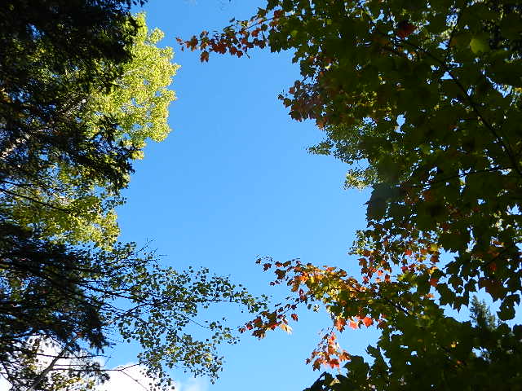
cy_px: 196
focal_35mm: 32
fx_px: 483
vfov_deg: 44.2
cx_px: 261
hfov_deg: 56.8
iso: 160
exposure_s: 1/640
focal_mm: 5.6
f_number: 3.7
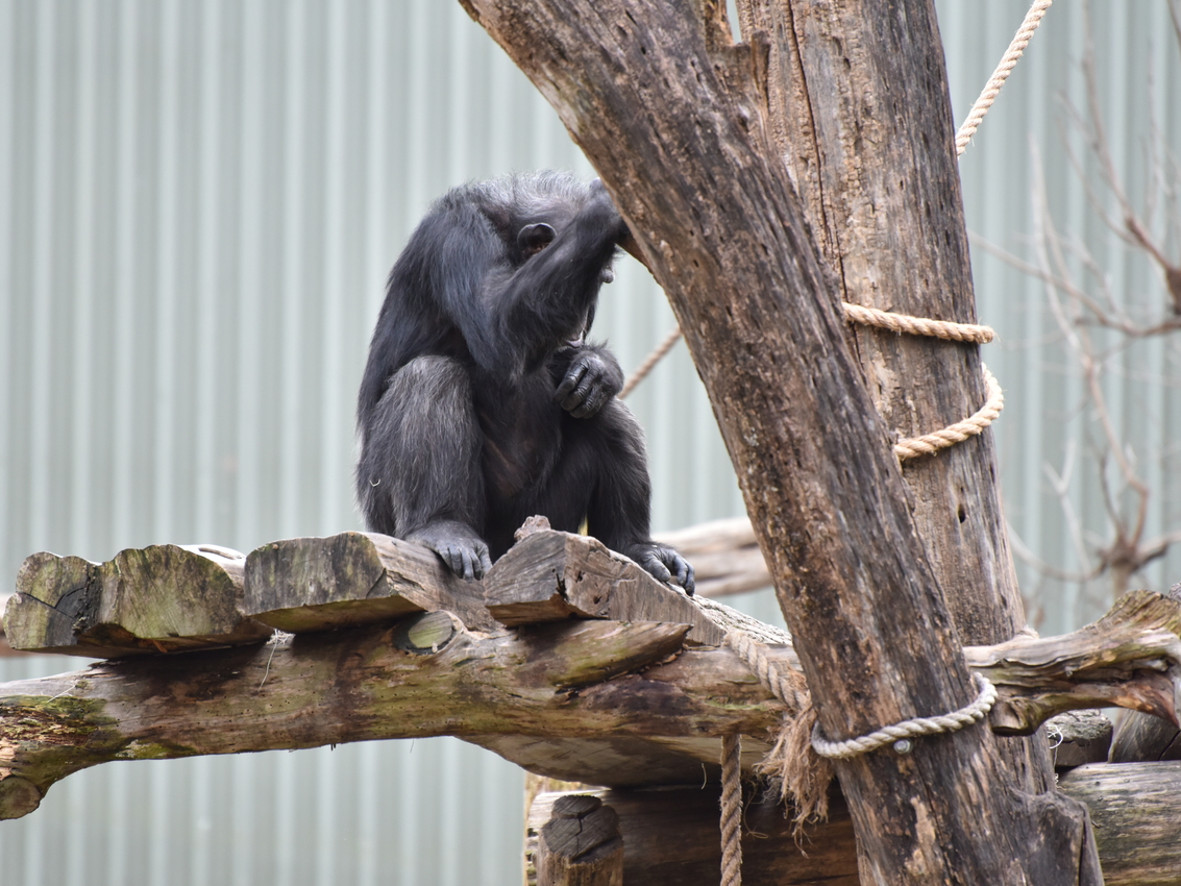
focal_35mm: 326
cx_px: 551
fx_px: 11123
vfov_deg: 4.6
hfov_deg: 6.1
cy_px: 443
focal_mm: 300
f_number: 5.6
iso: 1800
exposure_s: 1/640
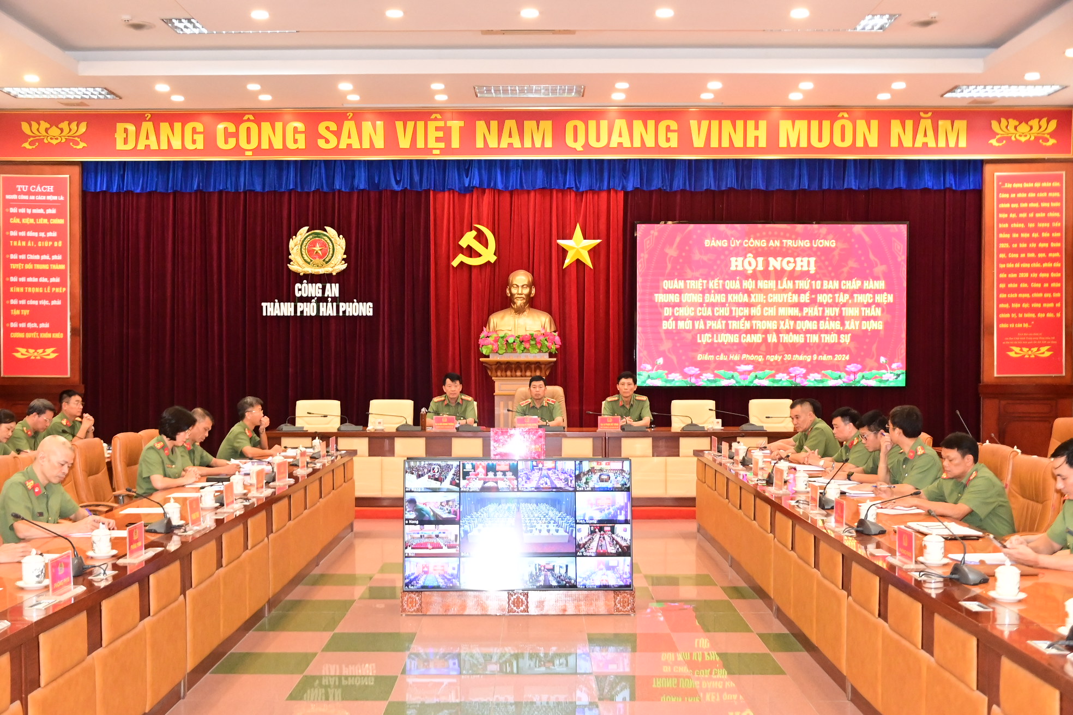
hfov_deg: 46.4
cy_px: 358
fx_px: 1252
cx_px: 536
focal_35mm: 42
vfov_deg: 31.9
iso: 4000
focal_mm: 28
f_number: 4
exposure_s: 1/200
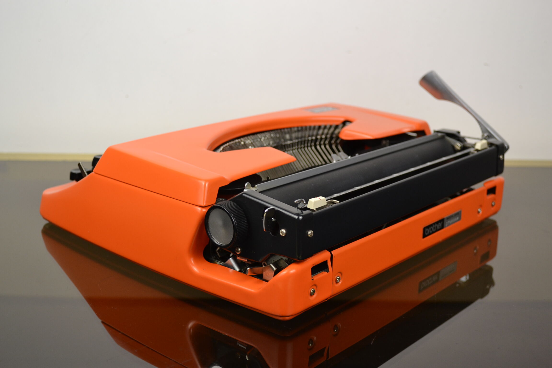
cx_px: 276
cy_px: 184
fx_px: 736
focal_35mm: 48
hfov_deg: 41.1
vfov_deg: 28.1
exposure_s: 1/100
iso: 400
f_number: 5
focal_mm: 32
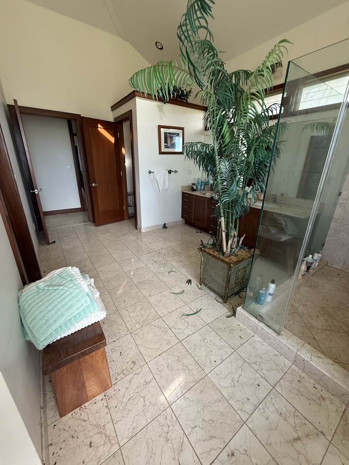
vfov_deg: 102.1
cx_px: 174
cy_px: 232
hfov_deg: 85.7
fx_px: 188
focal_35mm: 14
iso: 160
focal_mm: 2.22
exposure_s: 1/99
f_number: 2.2
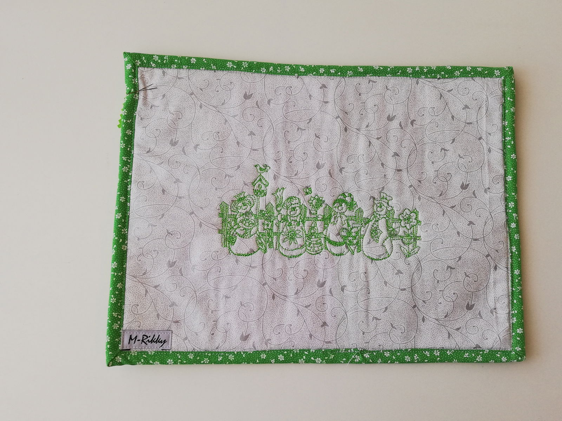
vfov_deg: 44.2
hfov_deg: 56.8
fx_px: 520
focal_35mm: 32
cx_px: 281
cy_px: 210
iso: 125
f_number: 2.2
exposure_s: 1/50
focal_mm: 3.81
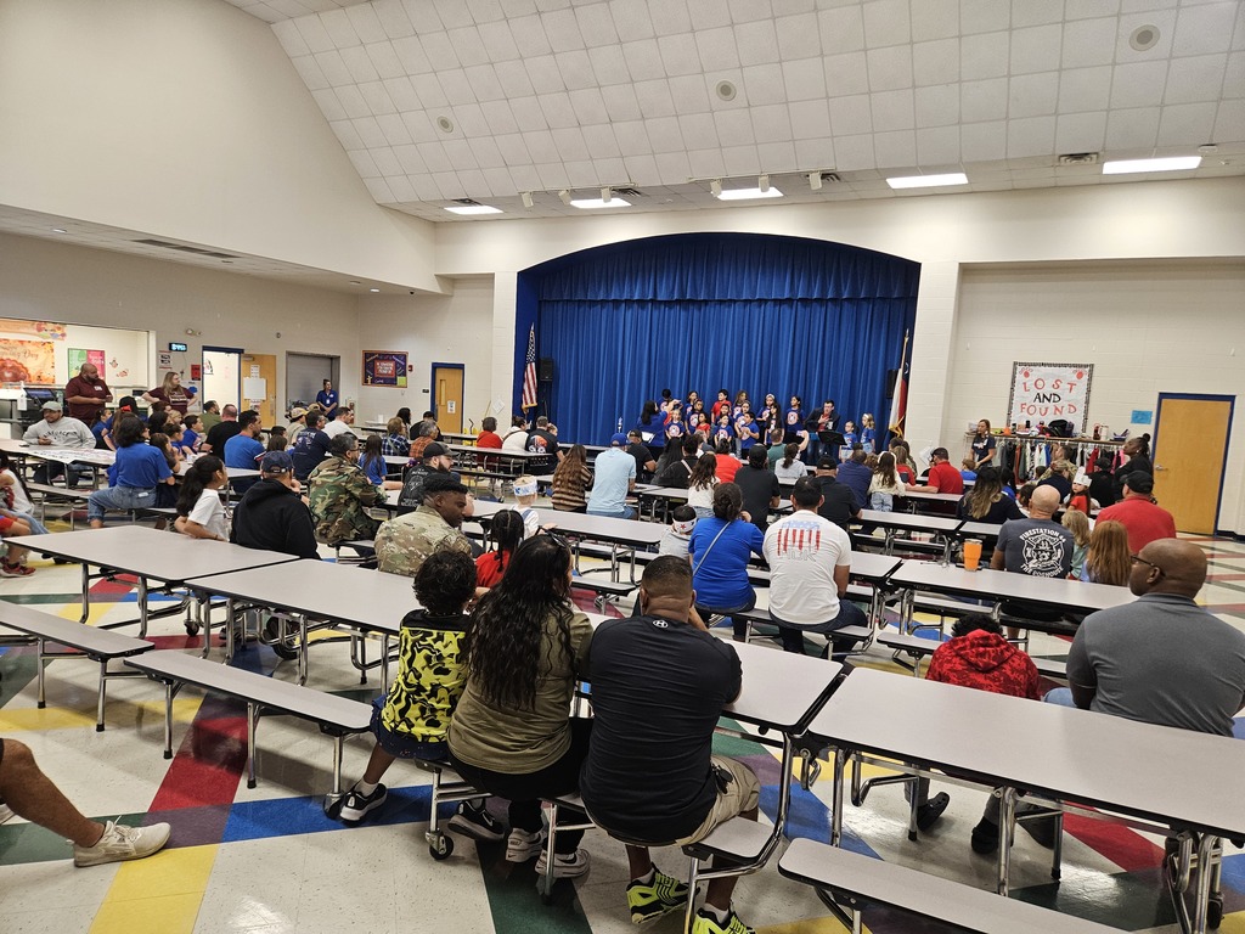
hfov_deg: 73.9
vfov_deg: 58.9
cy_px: 467
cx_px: 622
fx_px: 827
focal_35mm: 23
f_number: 1.8
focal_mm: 5.4
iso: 250
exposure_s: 1/120
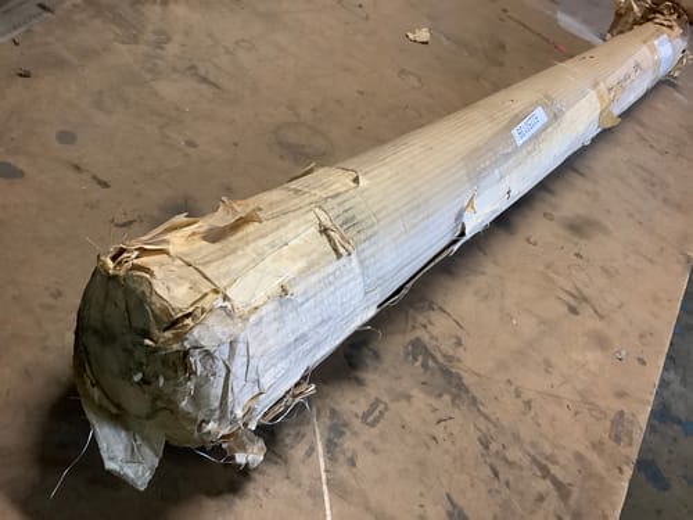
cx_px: 346
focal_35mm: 31
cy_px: 260
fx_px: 621
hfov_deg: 58.4
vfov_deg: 45.4
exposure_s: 1/50
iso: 400
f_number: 2.4
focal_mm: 3.3
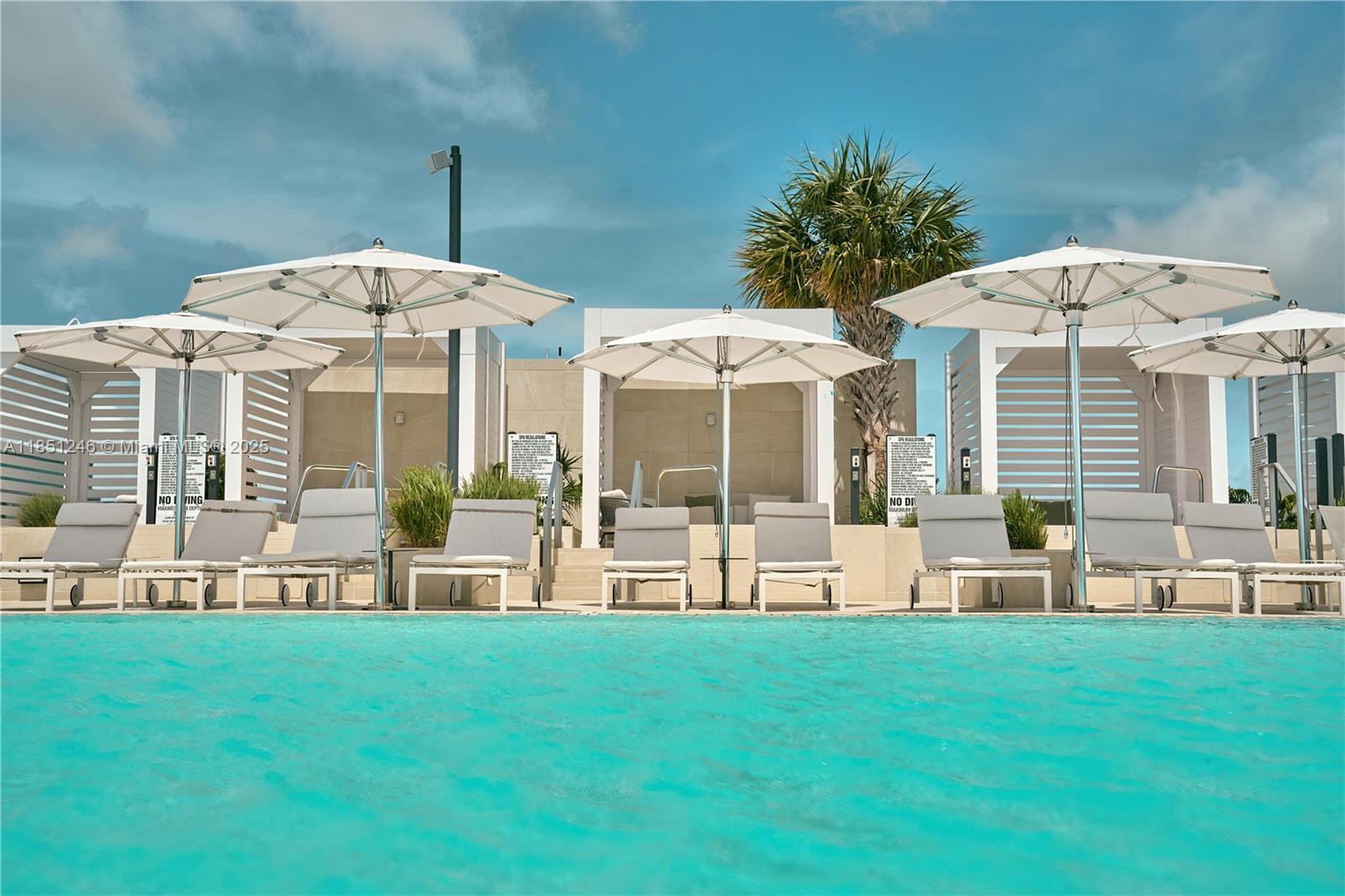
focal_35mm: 41
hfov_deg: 47.4
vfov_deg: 32.6
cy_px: 448
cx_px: 672
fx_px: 1531
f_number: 7.1
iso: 125
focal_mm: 41
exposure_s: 1/1600
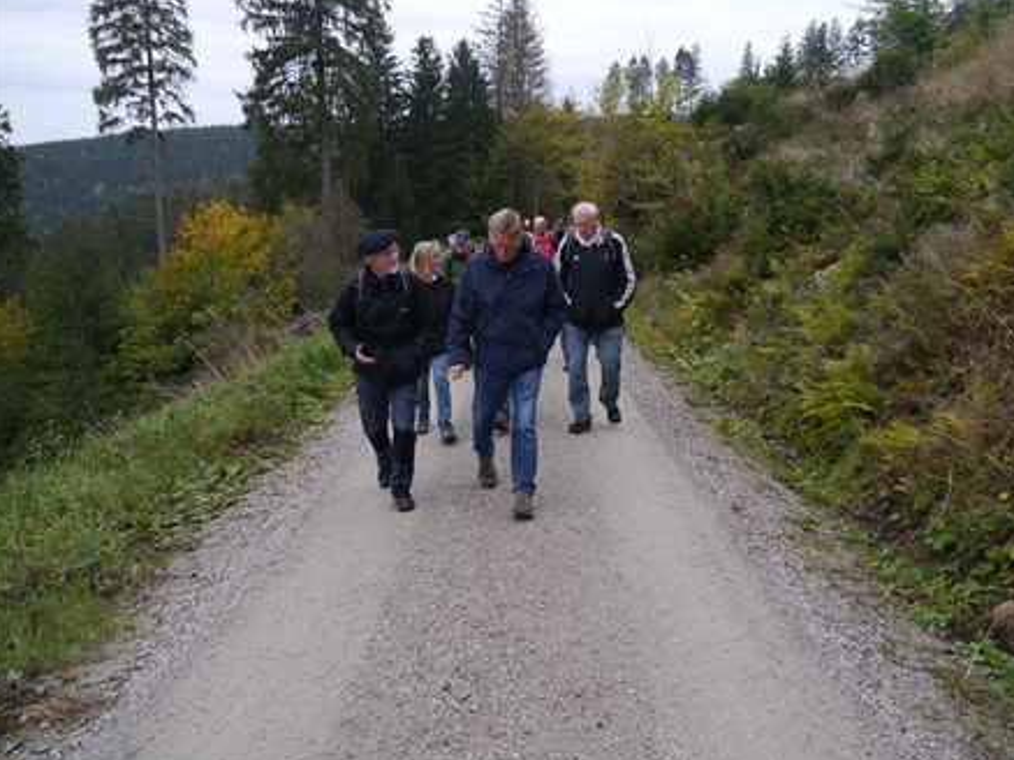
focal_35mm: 32
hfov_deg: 56.7
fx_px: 937
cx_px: 567
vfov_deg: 44.1
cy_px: 372
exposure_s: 1/200
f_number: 4.5
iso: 160
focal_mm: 14
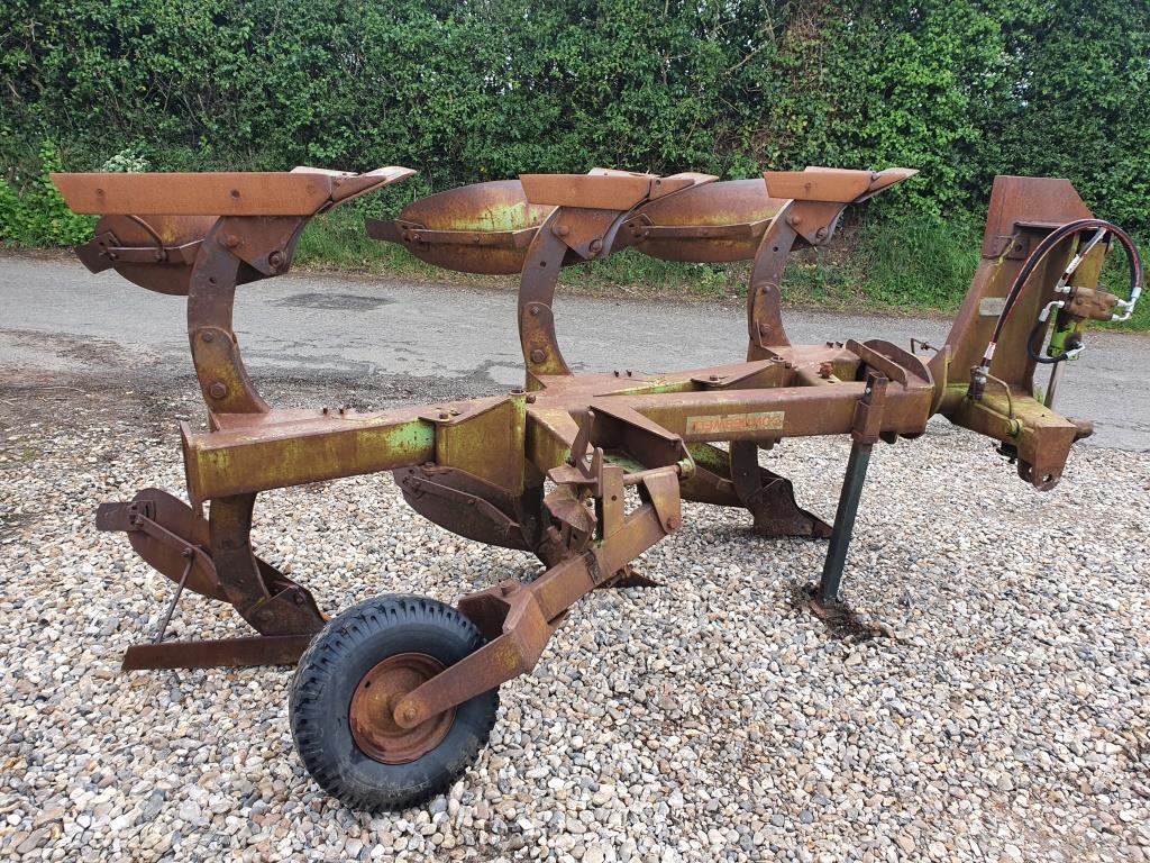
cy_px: 432
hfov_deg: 67.3
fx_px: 864
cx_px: 575
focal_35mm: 26
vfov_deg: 53.1
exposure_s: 1/246
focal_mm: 4.32
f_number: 2.4
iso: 50
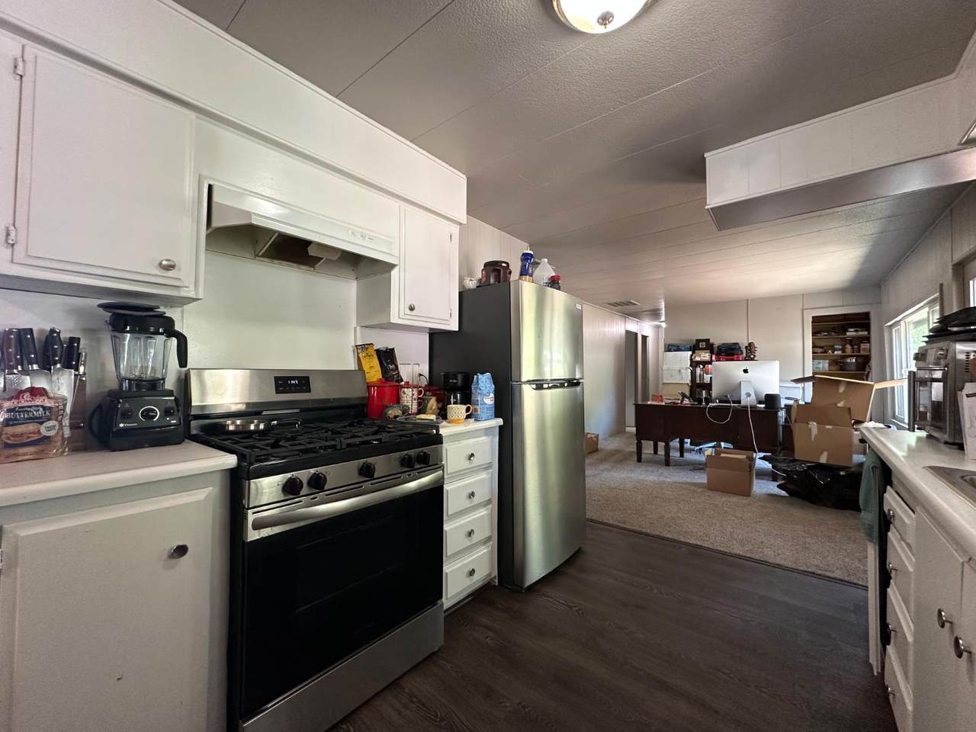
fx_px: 395
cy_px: 366
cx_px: 488
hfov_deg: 102.1
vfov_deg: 85.7
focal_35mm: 14
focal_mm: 2.22
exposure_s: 1/60
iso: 200
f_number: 2.2
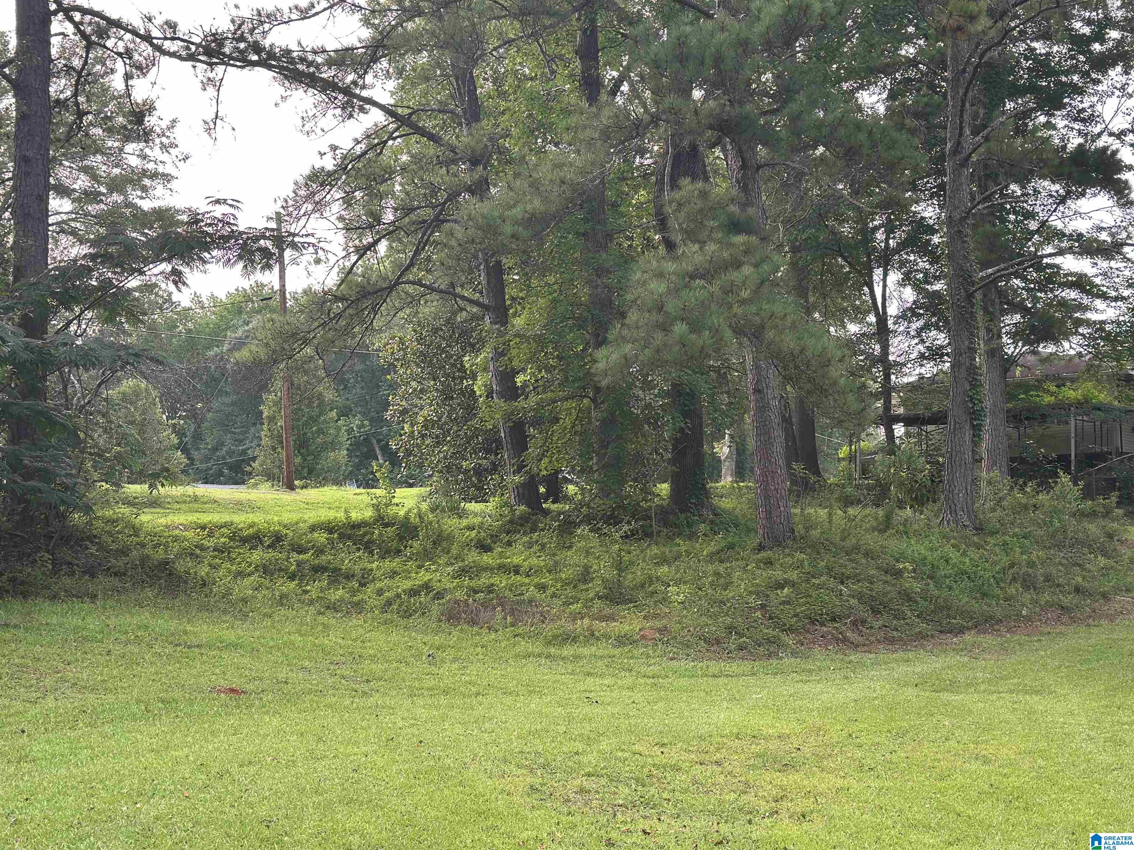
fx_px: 1572
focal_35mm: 48
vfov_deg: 30.3
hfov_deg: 39.7
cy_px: 425
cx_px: 567
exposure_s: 1/308
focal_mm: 6.86
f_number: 1.78
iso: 80
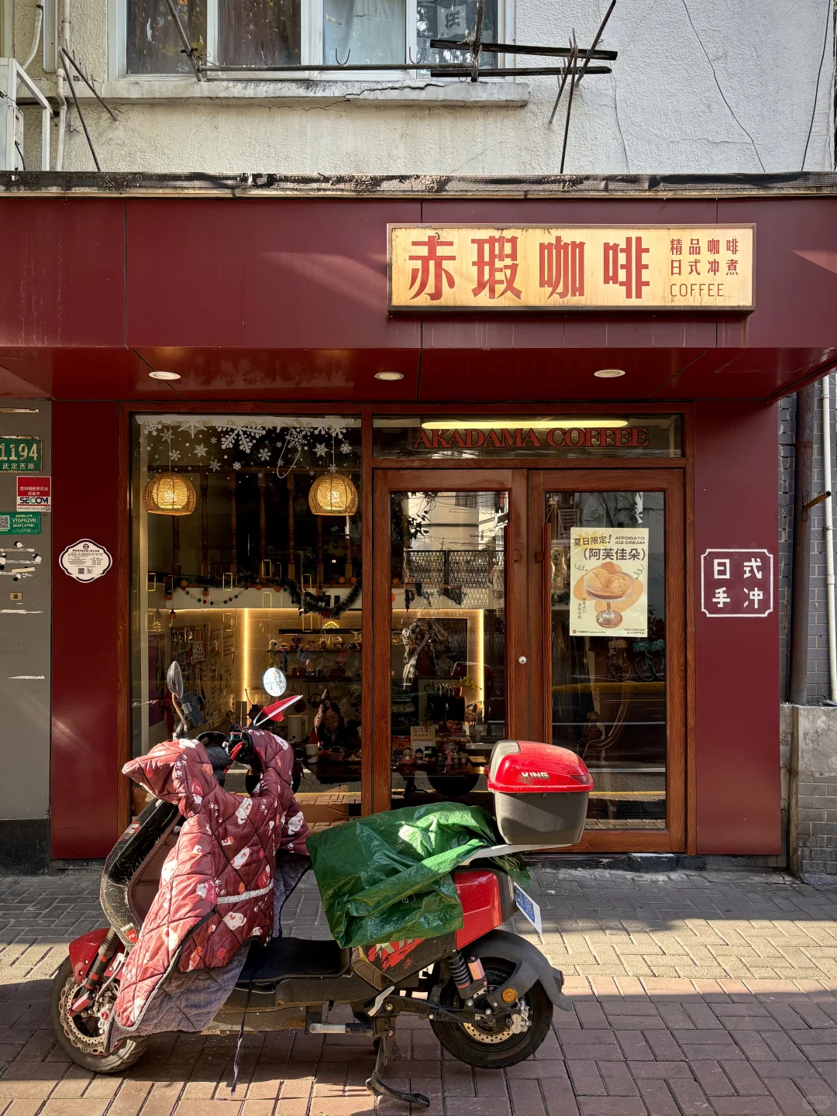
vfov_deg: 67.3
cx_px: 418
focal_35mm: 26
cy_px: 558
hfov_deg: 53.1
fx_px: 838
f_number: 1.6
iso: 80
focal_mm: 5.96
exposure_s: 1/200
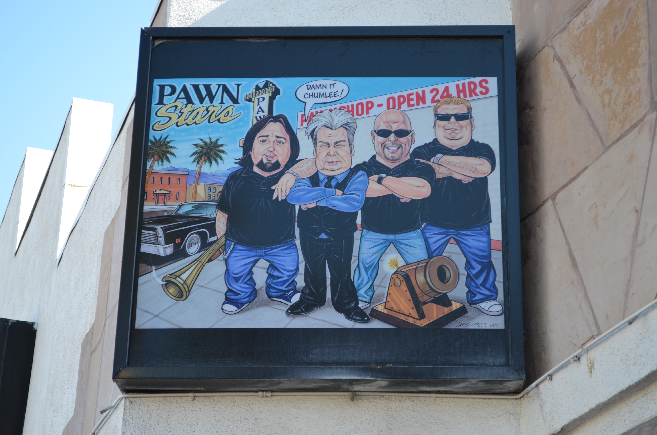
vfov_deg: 16.5
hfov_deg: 24.7
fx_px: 1503
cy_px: 218
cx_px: 328
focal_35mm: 82
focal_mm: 55
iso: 200
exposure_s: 1/160
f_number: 6.3
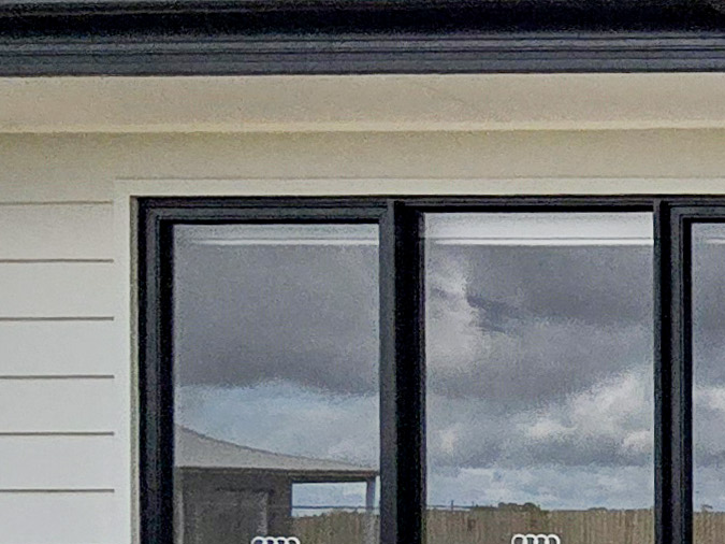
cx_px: 1375
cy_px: 667
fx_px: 1612
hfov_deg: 18.5
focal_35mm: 77
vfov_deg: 18.1
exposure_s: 1/3211
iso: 50
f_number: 2.2
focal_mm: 2.2
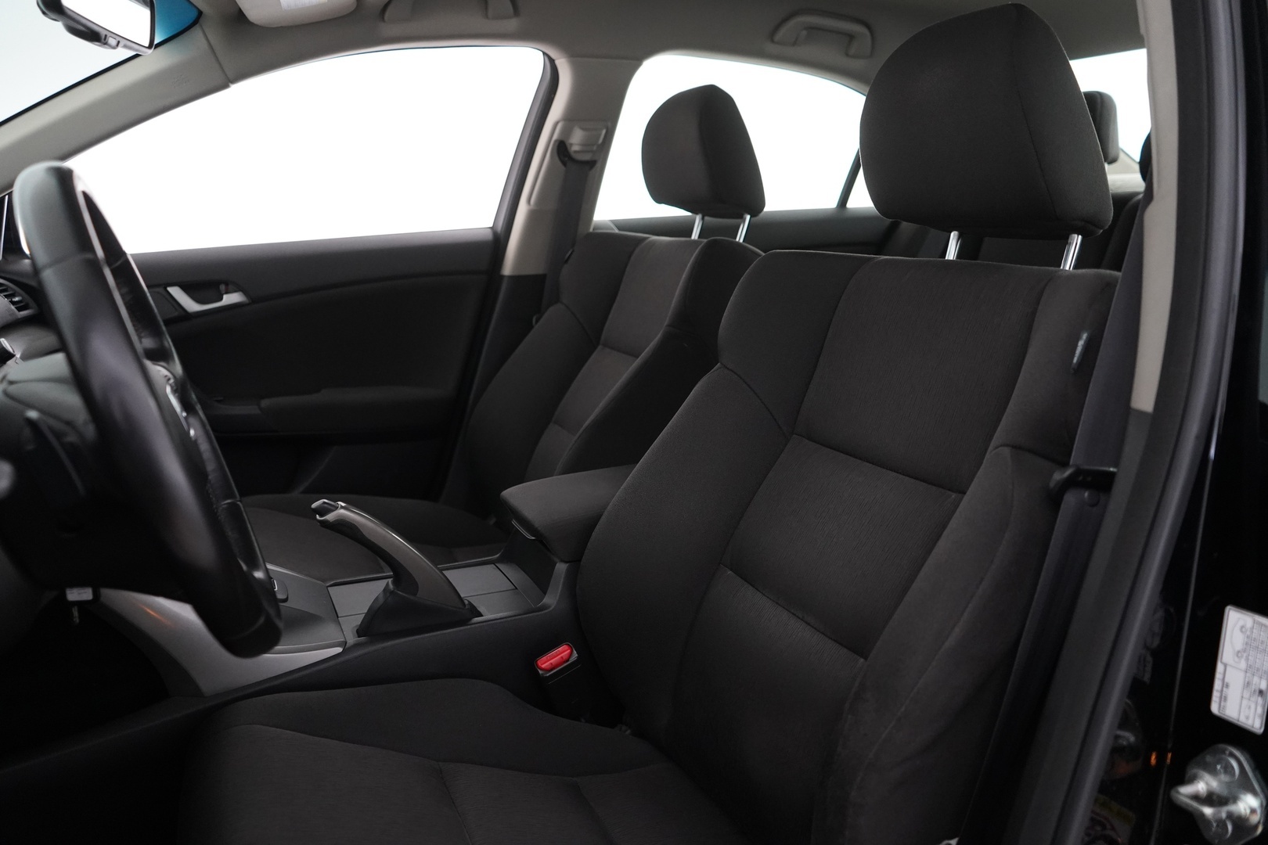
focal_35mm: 28
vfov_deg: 46.4
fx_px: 986
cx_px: 634
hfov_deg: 65.5
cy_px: 422
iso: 4000
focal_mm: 28
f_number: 3.5
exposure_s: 1/60
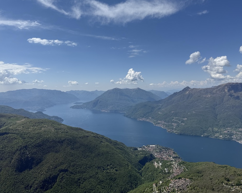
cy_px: 97
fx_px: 186
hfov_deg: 66.0
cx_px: 123
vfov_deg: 54.9
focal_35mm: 26
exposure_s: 1/8130
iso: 80
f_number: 1.78
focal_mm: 6.76
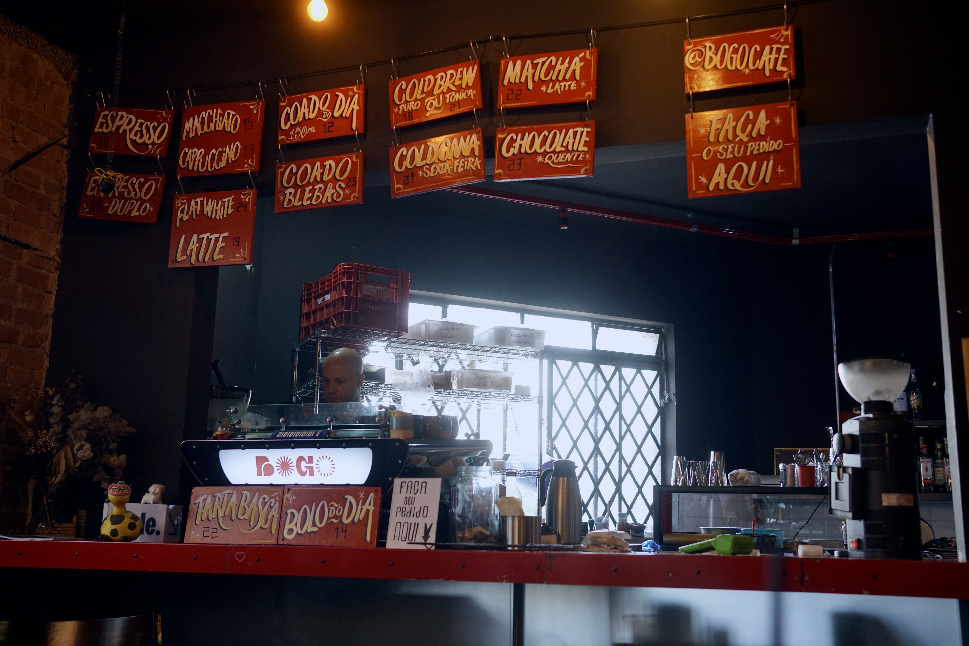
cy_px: 323
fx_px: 942
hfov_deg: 54.4
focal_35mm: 35
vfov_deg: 37.9
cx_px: 484
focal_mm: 35
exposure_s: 1/160
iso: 1000
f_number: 3.5
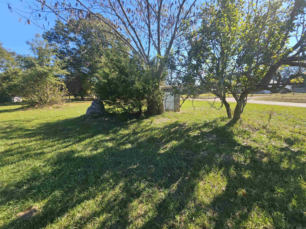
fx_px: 115
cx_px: 153
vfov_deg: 89.9
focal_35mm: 13
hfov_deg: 106.2
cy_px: 114
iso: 50
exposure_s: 1/790
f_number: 2.2
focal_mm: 2.2
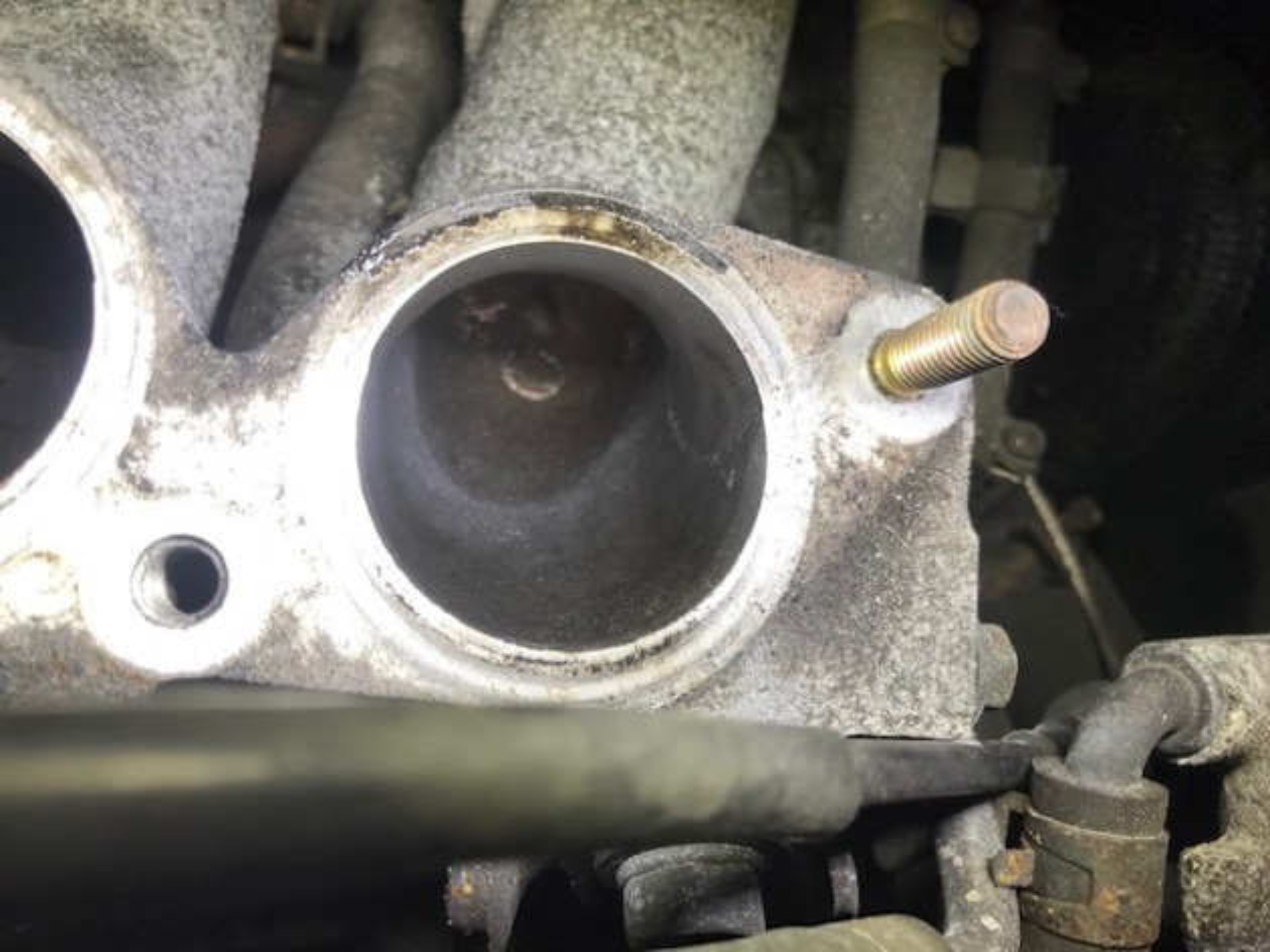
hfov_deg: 63.5
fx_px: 1027
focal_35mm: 28
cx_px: 635
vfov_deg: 49.7
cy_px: 476
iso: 32
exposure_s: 1/100
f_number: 1.8
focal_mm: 3.99
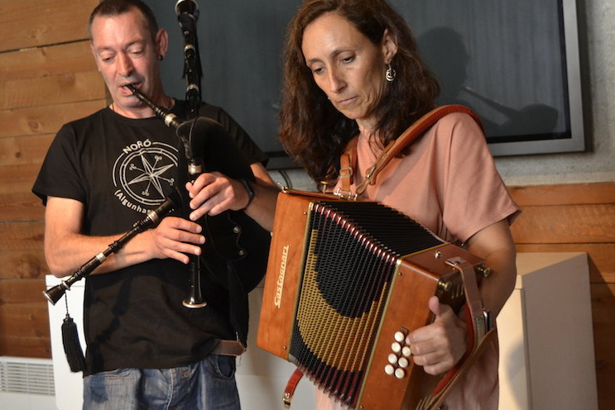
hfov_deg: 29.2
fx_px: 1179
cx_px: 269
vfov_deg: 19.7
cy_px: 170
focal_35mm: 69
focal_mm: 38
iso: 1600
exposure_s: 1/60
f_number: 4.8
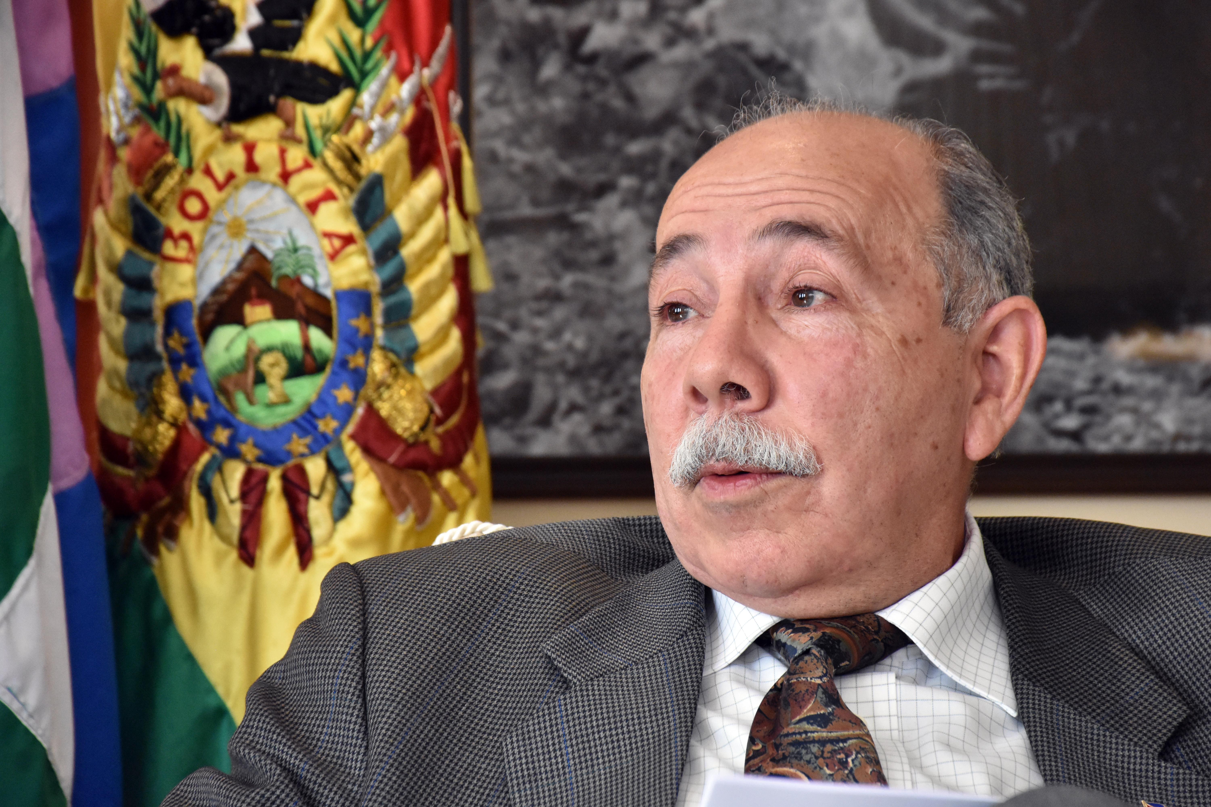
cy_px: 404
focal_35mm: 210
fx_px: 7064
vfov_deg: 6.5
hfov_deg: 9.8
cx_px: 606
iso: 4000
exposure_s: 1/250
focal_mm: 140
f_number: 8
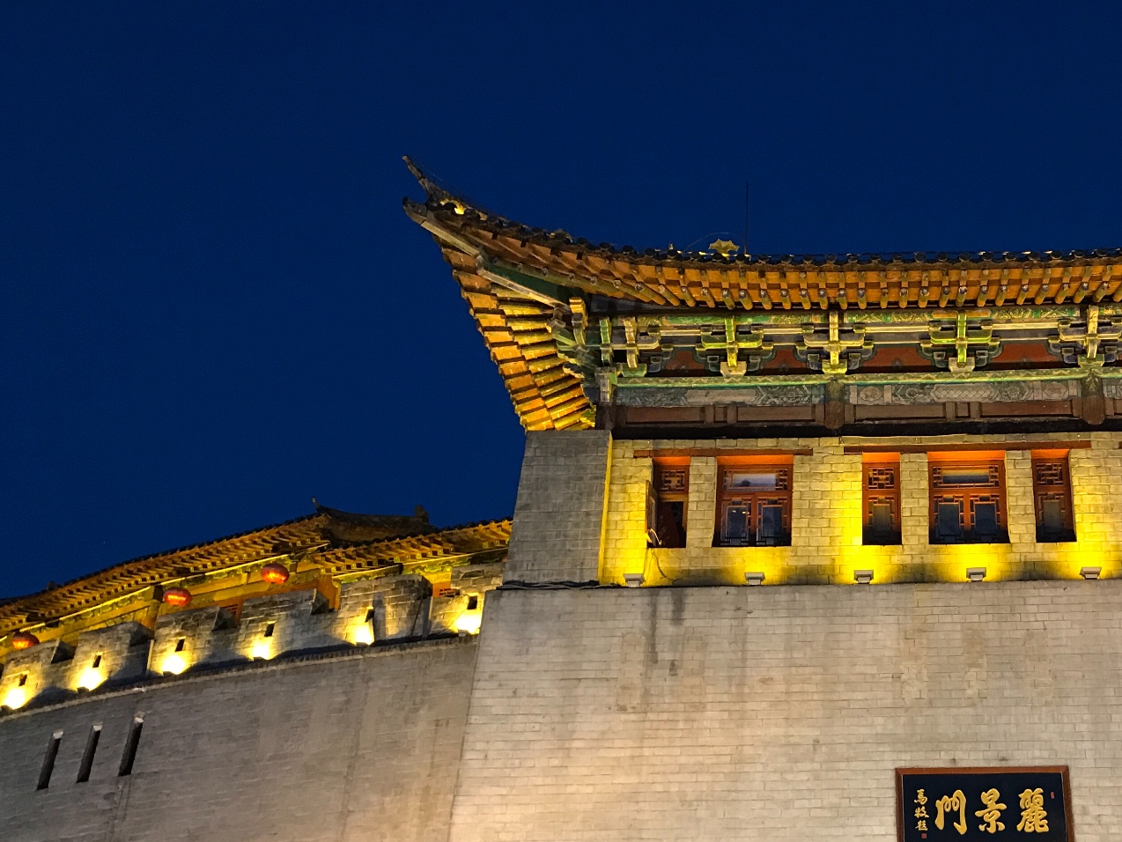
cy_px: 616
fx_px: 1459
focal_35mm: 45
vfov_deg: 31.7
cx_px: 830
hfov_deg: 41.0
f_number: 1.8
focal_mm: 3.99
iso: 64
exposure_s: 1/17
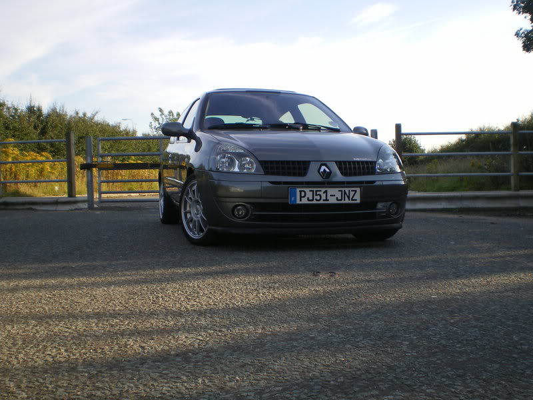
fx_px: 585
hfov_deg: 49.0
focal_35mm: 38
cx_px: 266
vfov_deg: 37.7
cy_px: 200
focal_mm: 6.3
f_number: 4.6
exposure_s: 1/125
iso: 64
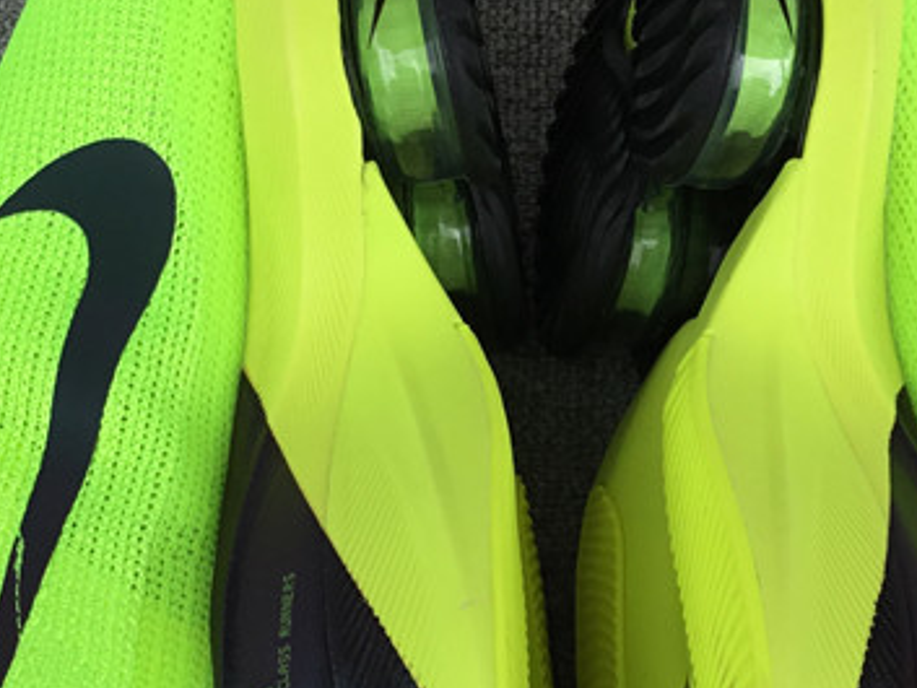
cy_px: 406
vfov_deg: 18.7
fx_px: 2093
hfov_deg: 24.7
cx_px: 504
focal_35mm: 79
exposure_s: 1/631
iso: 25
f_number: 2.4
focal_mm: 3.3
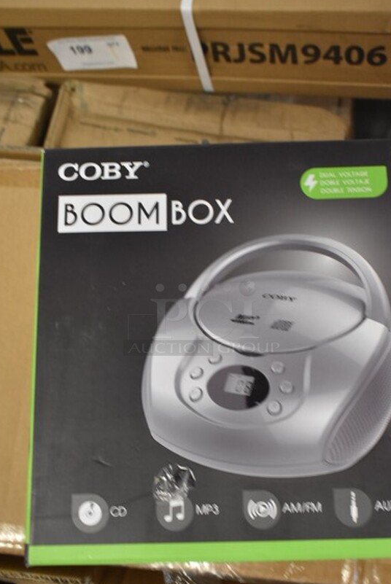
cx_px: 205
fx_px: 666
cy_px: 317
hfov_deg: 32.7
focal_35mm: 41
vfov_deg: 47.3
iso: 2200
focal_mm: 24
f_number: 5.6
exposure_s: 1/125
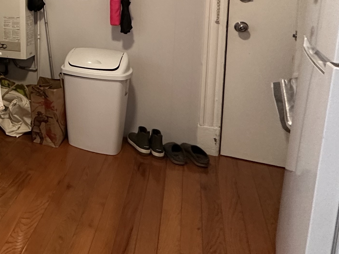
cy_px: 22
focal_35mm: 40
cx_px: -103
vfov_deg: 33.9
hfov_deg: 33.7
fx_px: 392
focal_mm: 2.22
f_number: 2.2
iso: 320
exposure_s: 1/60
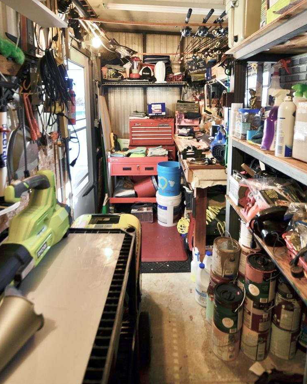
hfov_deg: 73.7
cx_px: 161
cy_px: 141
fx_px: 205
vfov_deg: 84.5
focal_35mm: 18
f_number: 3.5
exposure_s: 1/60
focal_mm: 10
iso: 200
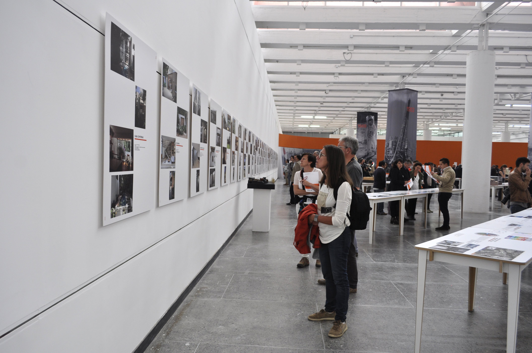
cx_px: 266
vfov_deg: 47.8
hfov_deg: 67.4
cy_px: 176
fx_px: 399
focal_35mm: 27
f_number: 5
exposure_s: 1/100
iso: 400
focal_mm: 18
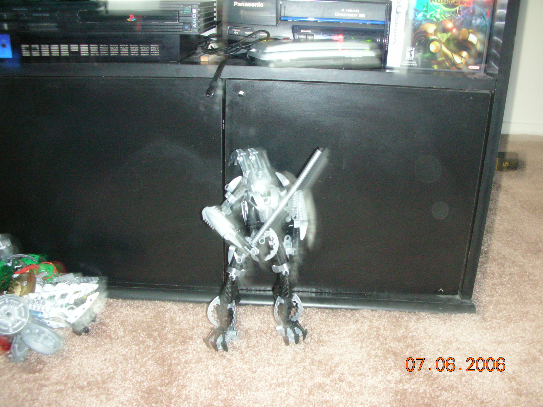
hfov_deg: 52.6
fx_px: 549
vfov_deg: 40.7
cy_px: 204
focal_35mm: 35
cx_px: 272
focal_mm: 5.8
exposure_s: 2
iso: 200
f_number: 3
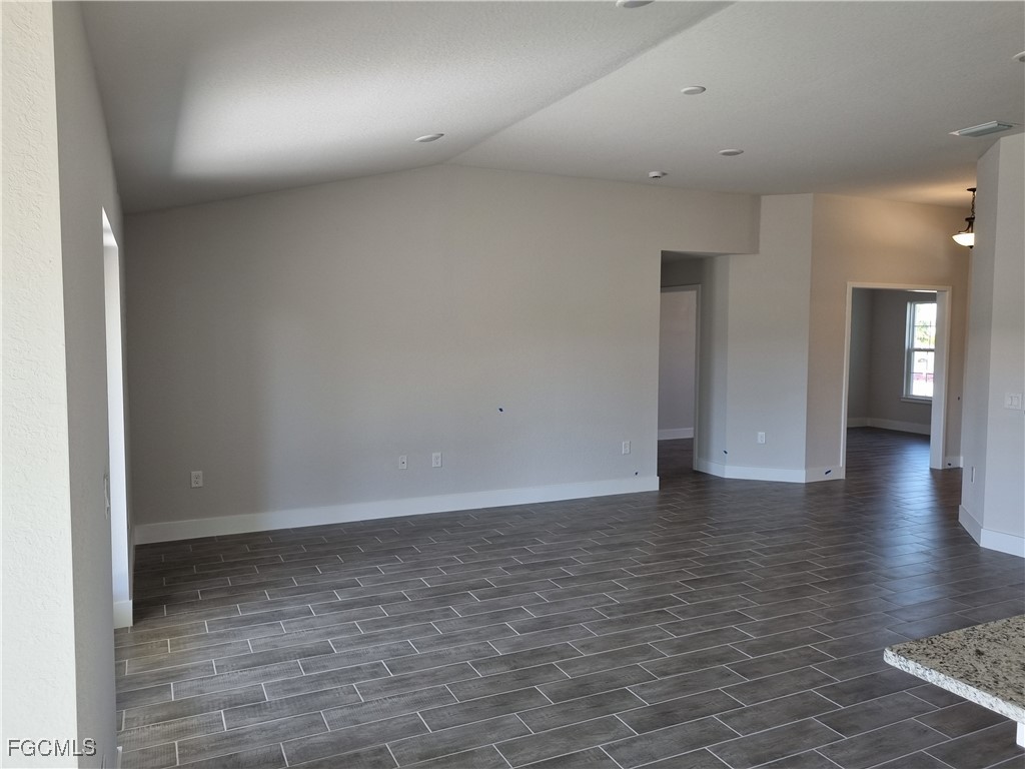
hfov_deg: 67.3
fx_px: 770
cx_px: 512
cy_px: 384
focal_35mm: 26
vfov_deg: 53.1
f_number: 1.8
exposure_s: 1/120
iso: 64
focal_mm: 5.4
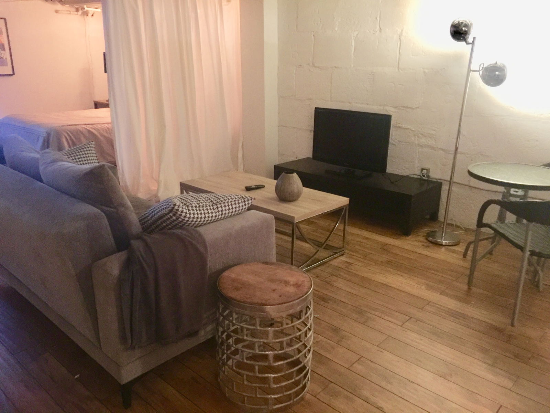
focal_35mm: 29
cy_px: 206
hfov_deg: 61.7
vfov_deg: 48.2
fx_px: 461
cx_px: 275
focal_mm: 4.15
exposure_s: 1/4
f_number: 2.2
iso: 125
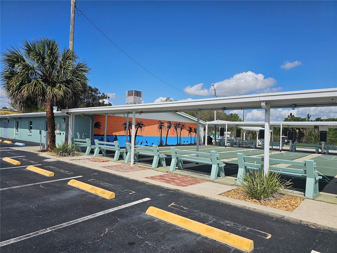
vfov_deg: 58.9
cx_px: 168
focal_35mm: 23
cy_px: 126
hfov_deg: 73.9
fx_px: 224
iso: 10
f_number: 1.7
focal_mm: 6.3
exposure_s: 1/1437
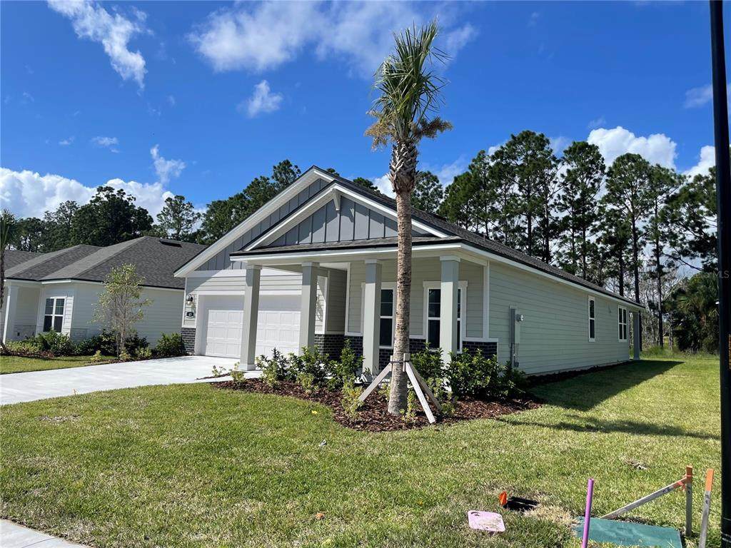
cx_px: 366
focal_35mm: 26
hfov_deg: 67.3
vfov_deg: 53.1
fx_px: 549
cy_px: 274
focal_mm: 4.2
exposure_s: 1/4292
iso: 32
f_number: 1.6
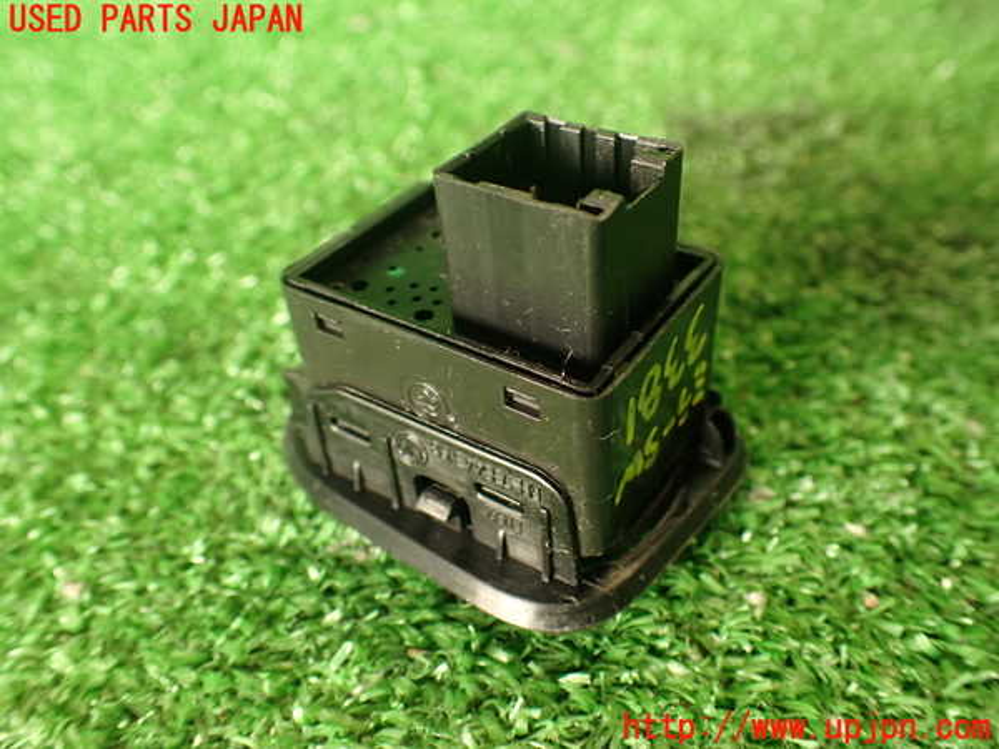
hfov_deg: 60.0
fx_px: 866
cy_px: 374
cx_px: 500
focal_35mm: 30
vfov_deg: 46.8
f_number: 2.3
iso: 200
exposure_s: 1/30
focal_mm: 5.4
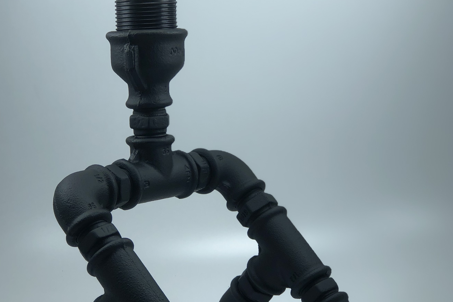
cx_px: 212
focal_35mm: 91
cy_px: 150
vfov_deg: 15.0
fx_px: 1145
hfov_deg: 22.4
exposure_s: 1/125
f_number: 2.8
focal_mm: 6.6
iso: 20
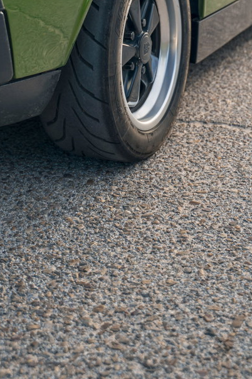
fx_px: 690
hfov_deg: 20.7
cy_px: 31
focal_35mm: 66
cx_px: 143
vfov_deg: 29.3
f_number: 2.8
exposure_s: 1/320
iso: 100
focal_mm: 34.4
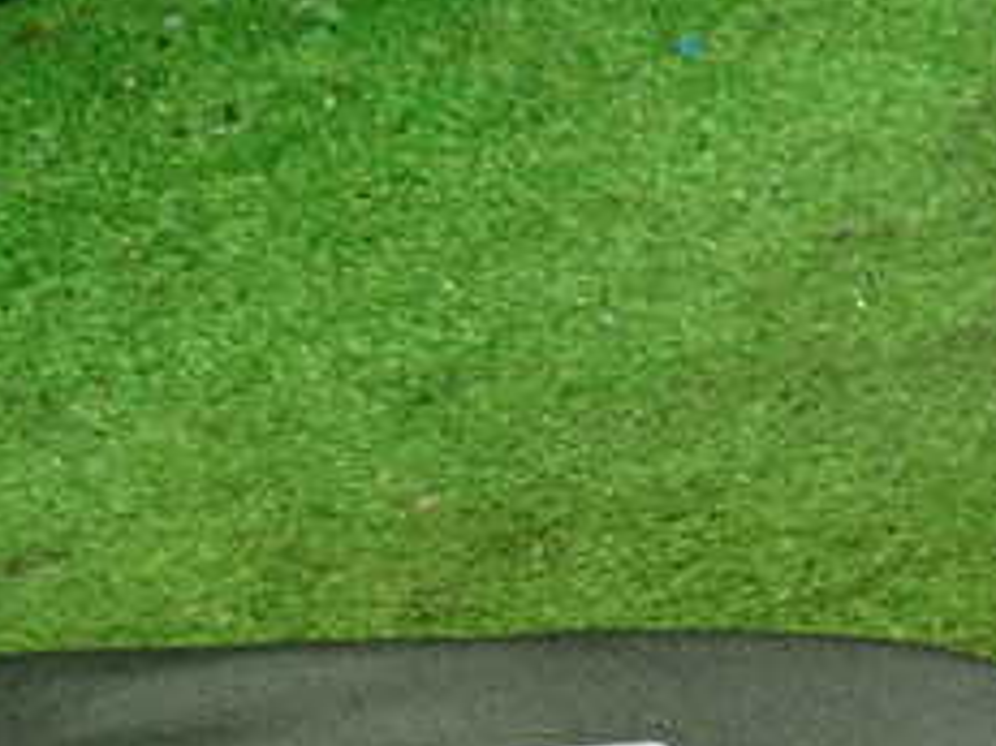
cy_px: 828
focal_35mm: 78
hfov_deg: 24.9
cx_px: 698
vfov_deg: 18.2
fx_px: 2243
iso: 800
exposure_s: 1/30
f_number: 2.3
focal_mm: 5.4
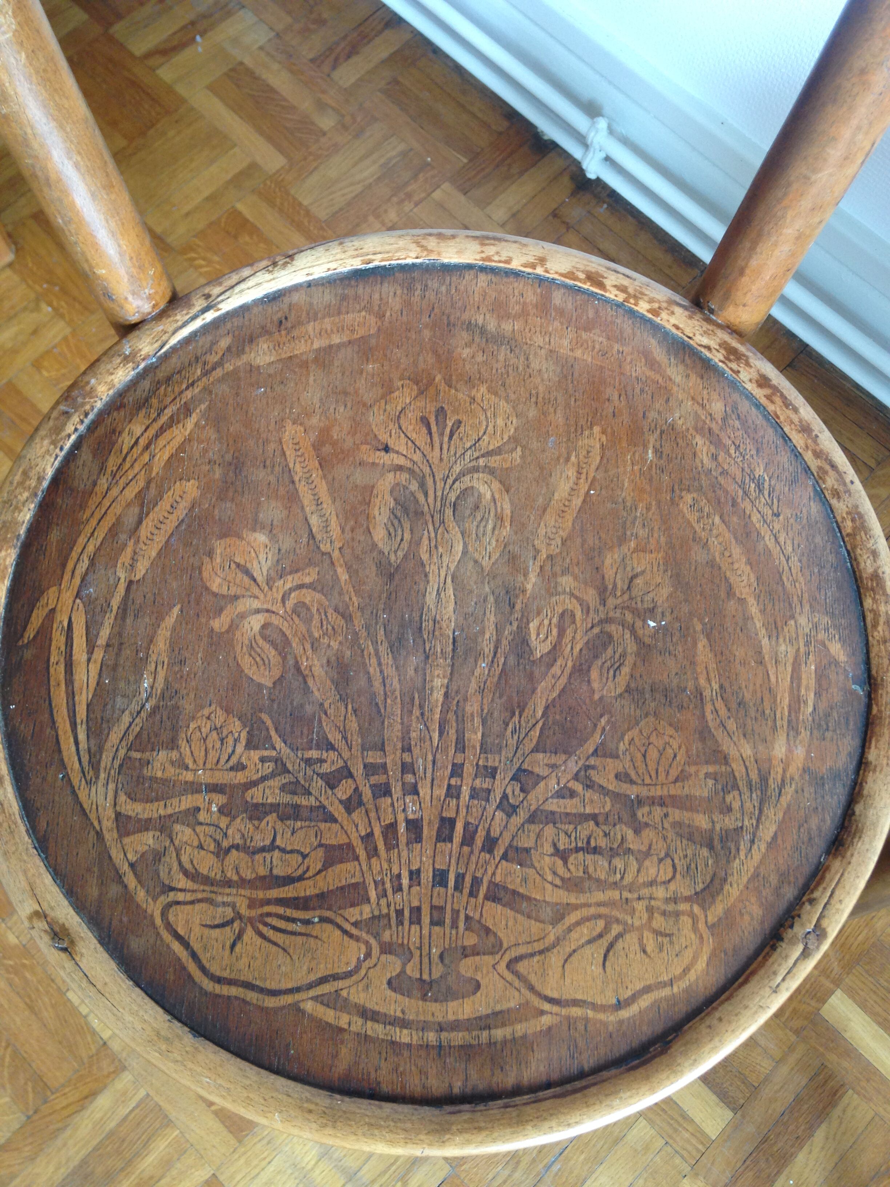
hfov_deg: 42.9
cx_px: 445
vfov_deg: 55.4
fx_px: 1131
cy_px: 594
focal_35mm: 33
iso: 80
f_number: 2.4
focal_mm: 4.12
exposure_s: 1/20
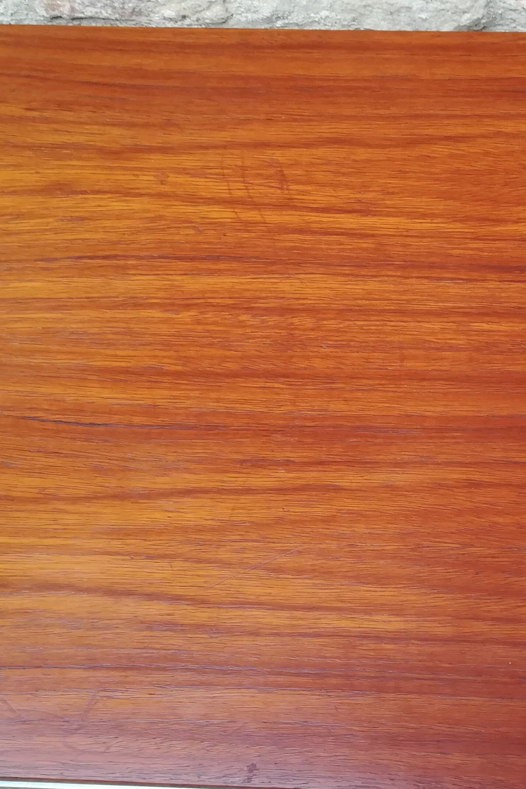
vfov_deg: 39.6
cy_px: 402
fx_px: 1096
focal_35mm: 50
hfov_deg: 26.2
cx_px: 468
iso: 80
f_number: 2.2
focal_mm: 3.83
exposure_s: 1/30
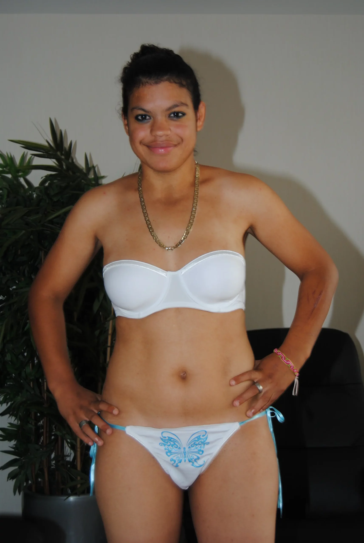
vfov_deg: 37.8
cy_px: 272
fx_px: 794
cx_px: 182
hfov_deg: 25.8
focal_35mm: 52
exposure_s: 1/60
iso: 200
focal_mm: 35
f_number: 4.5
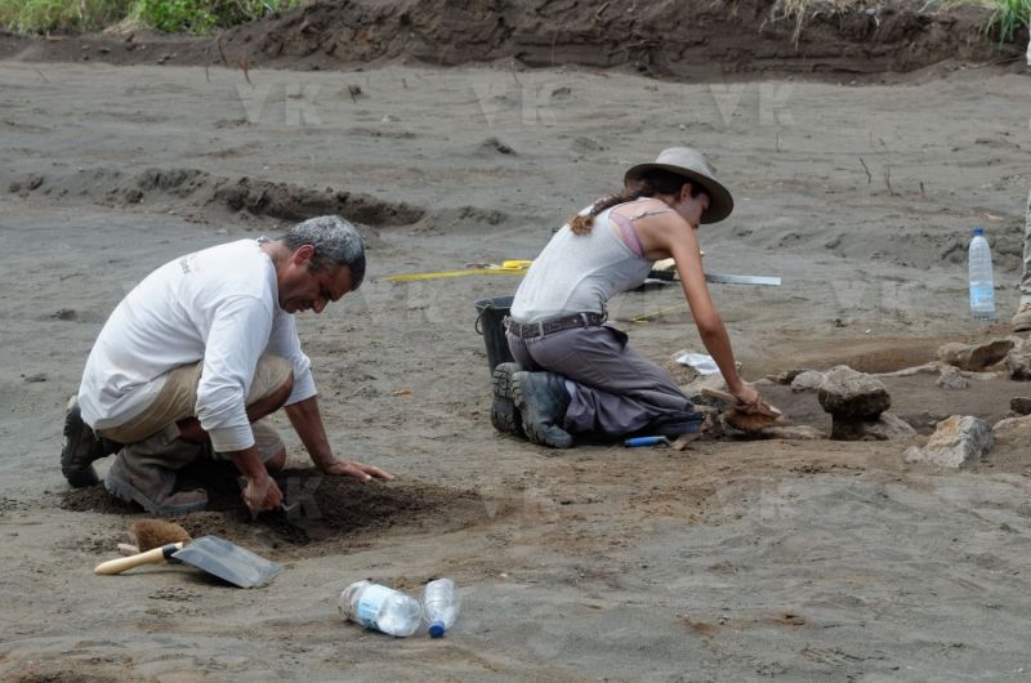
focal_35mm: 105
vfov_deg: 13.0
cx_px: 516
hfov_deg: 19.5
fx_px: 3001
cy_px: 342
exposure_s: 1/320
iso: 250
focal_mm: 70
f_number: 8
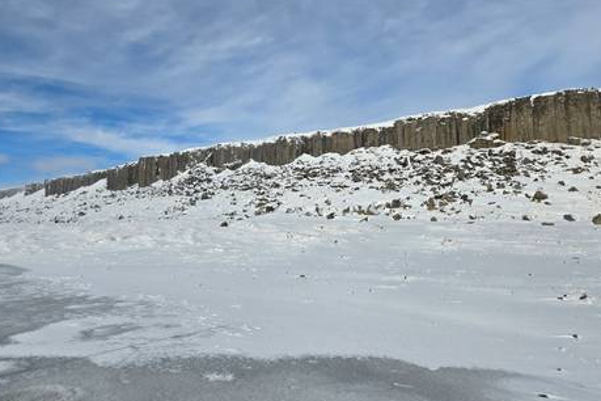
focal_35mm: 25
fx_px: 417
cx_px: 295
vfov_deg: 51.3
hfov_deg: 71.5
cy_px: 195
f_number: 1.8
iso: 25
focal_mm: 5.4
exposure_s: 1/2921
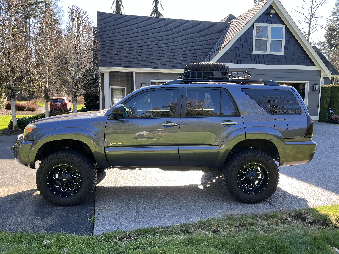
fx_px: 255
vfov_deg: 53.1
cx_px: 170
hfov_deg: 67.3
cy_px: 127
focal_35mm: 26
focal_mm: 5.1
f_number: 1.6
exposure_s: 1/230
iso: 40
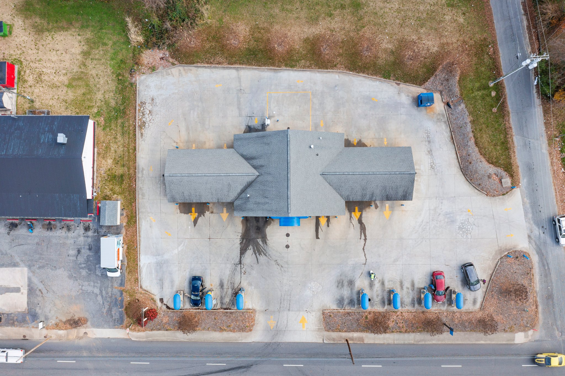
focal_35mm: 28
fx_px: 439
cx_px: 282
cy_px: 188
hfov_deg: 65.5
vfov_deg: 46.4
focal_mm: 10.26
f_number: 4.5
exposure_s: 1/160
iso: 100
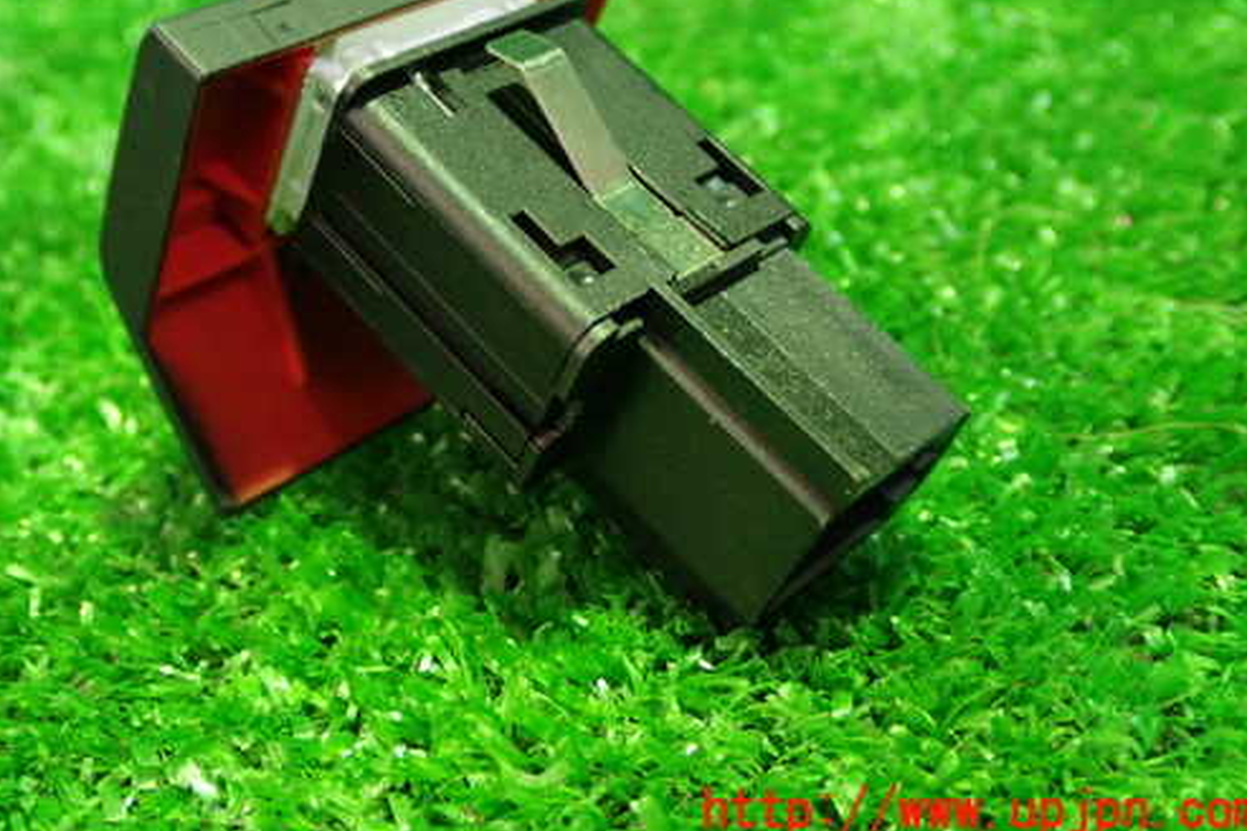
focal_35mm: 52
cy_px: 274
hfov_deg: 38.1
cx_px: 515
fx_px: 1801
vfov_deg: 25.8
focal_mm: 7.31
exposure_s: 1/13
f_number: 2.8
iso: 800
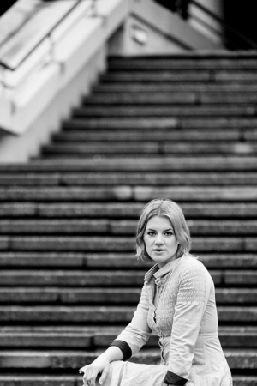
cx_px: 130
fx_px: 3351
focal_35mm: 313
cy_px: 277
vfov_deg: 6.6
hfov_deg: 4.4
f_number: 3.2
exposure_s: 1/160
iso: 800
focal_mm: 200
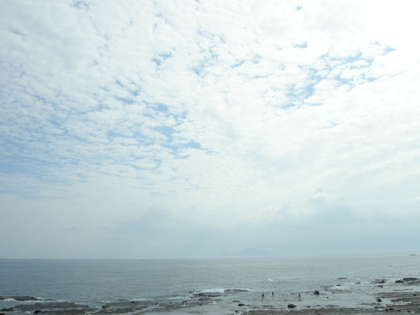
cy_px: 158
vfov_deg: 40.7
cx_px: 210
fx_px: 425
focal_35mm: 35
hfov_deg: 52.6
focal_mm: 7.5
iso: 64
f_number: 6.8
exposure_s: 1/358
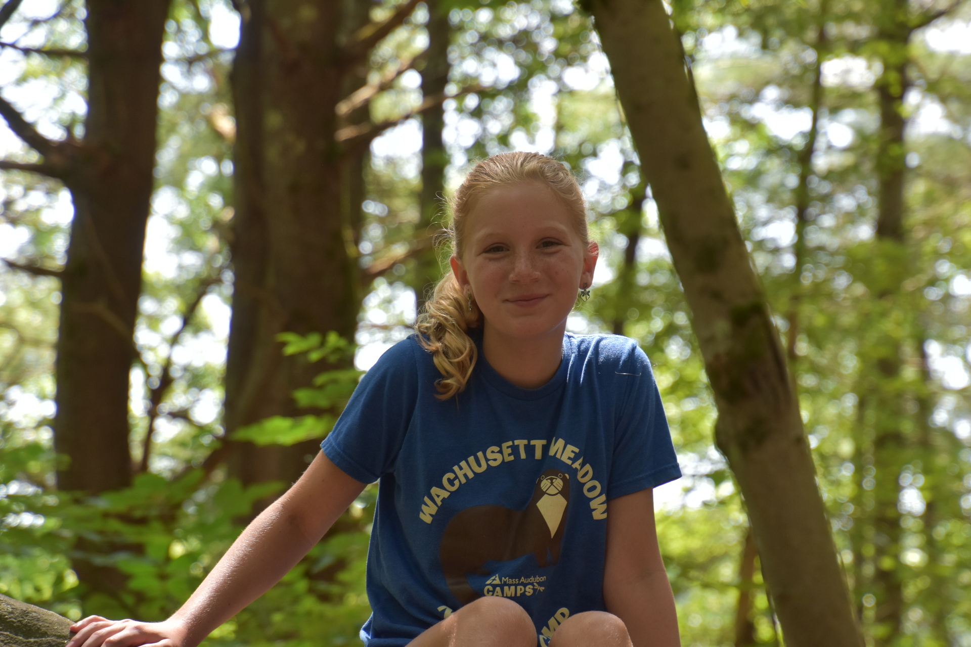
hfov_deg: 13.7
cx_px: 486
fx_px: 4046
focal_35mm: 150
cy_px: 324
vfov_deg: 9.1
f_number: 5.6
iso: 400
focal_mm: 100
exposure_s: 1/250
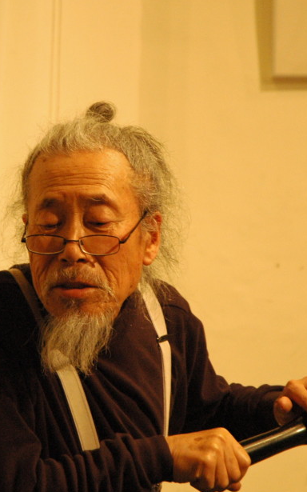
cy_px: 235
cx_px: 79
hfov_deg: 7.4
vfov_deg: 11.8
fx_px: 2385
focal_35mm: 178
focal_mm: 70
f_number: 4.5
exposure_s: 1/50
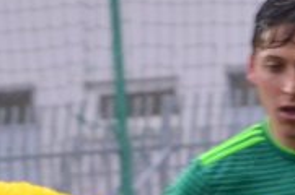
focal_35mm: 1210
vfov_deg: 1.1
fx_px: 9898
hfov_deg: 1.7
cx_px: -150
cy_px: 571
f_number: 7.1
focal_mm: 122
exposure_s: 1/160
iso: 500
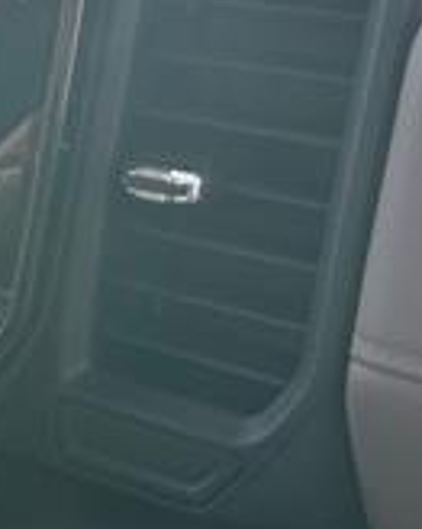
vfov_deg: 19.4
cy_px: 203
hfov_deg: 13.9
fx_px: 1547
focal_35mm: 99
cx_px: -329
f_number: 1.5
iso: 50
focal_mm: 5.7
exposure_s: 1/389
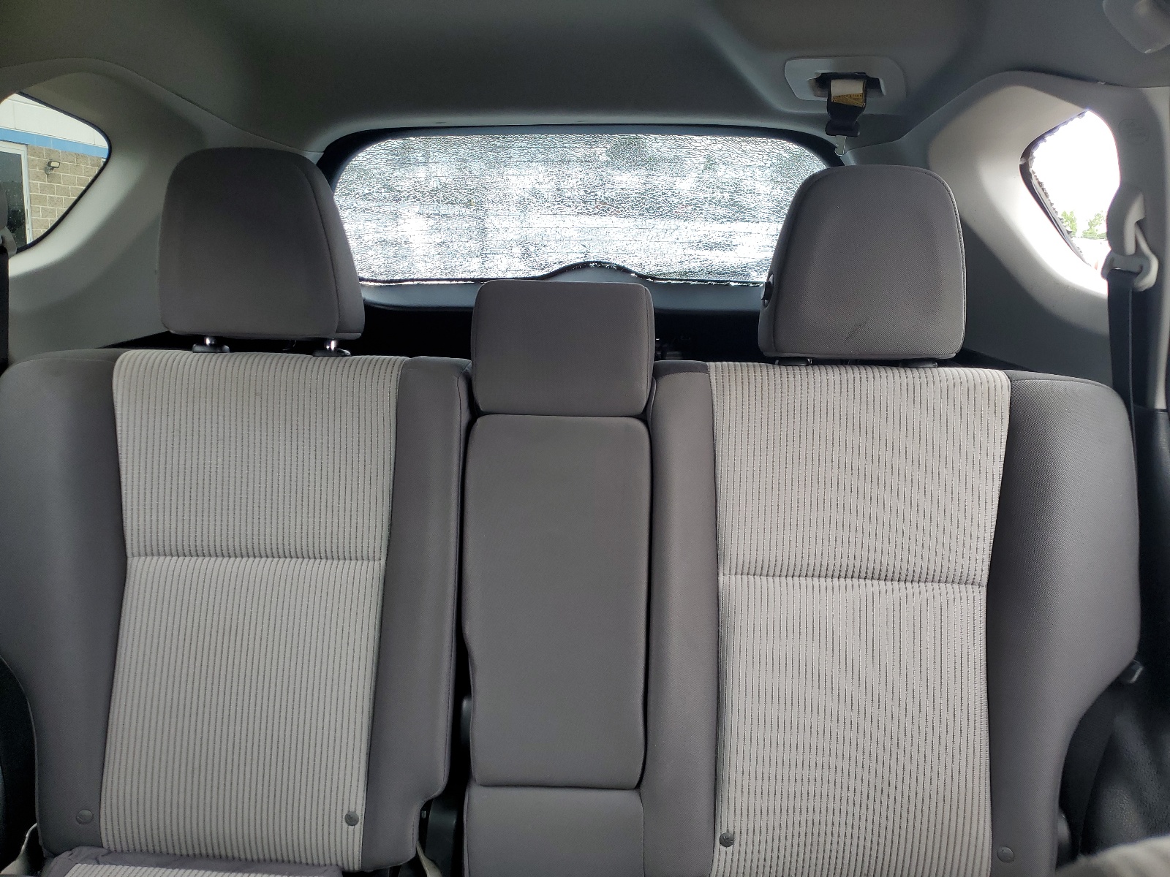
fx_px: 879
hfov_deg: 67.3
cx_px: 585
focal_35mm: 26
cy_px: 438
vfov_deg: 53.1
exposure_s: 1/270
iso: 50
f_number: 1.5
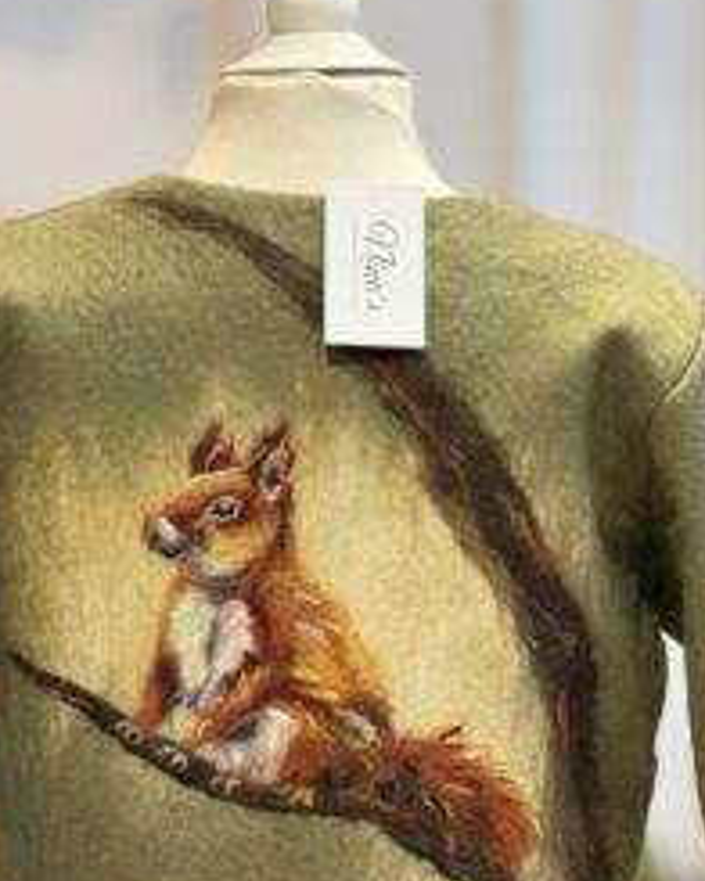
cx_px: 212
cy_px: 608
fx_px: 4982
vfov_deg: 10.1
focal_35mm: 191
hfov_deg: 8.1
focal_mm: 15.66
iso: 320
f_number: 2.8
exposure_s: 1/100
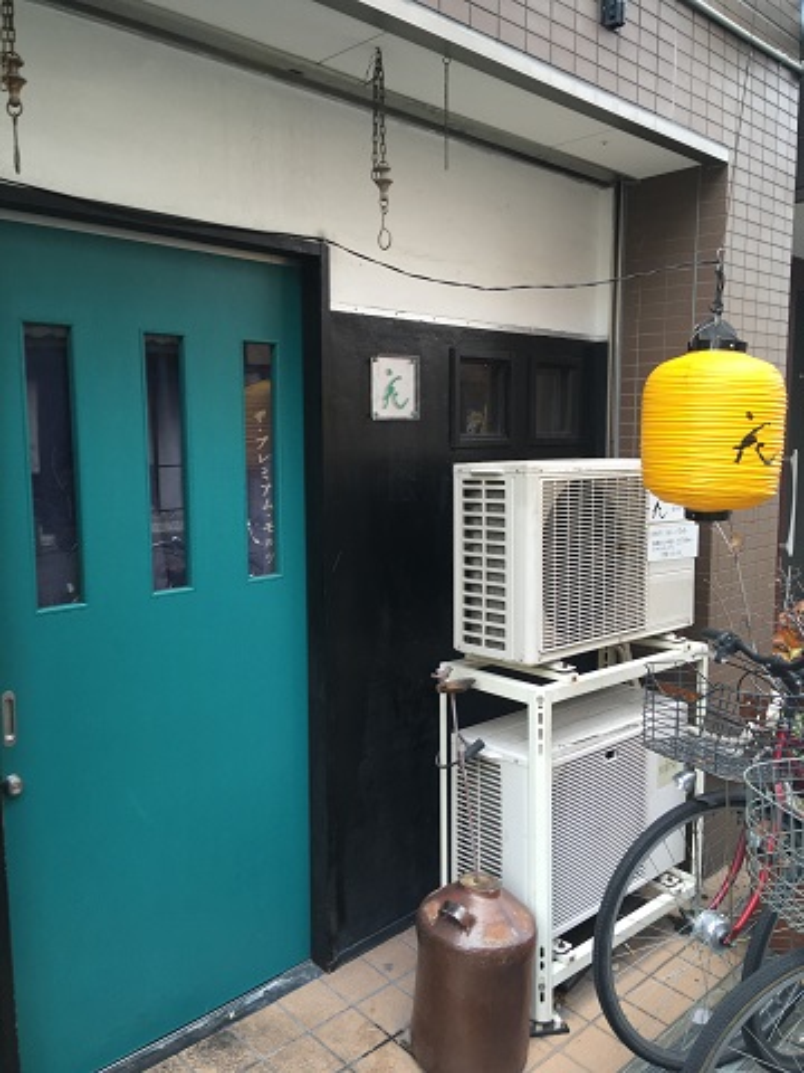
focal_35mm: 29
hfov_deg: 48.2
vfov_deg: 61.7
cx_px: 402
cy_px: 536
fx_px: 898
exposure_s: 1/120
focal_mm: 4.15
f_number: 2.2
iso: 40
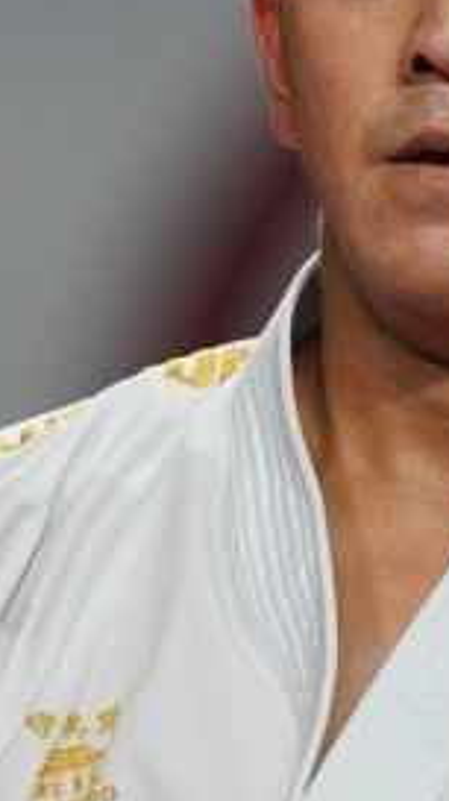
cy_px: 599
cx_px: 549
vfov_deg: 0.8
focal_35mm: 2765
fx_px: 58687
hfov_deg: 0.4
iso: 1000
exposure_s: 1/500
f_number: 2.8
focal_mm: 400
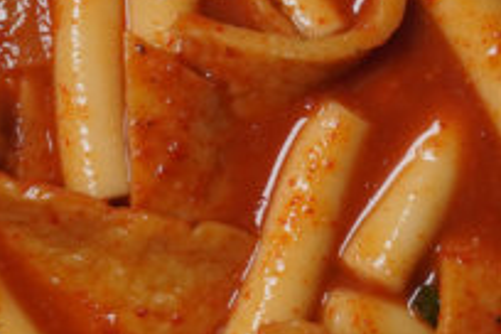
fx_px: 3179
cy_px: -42
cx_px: 530
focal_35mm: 228
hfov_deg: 8.9
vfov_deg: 6.0
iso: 250
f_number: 5
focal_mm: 31
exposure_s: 1/50
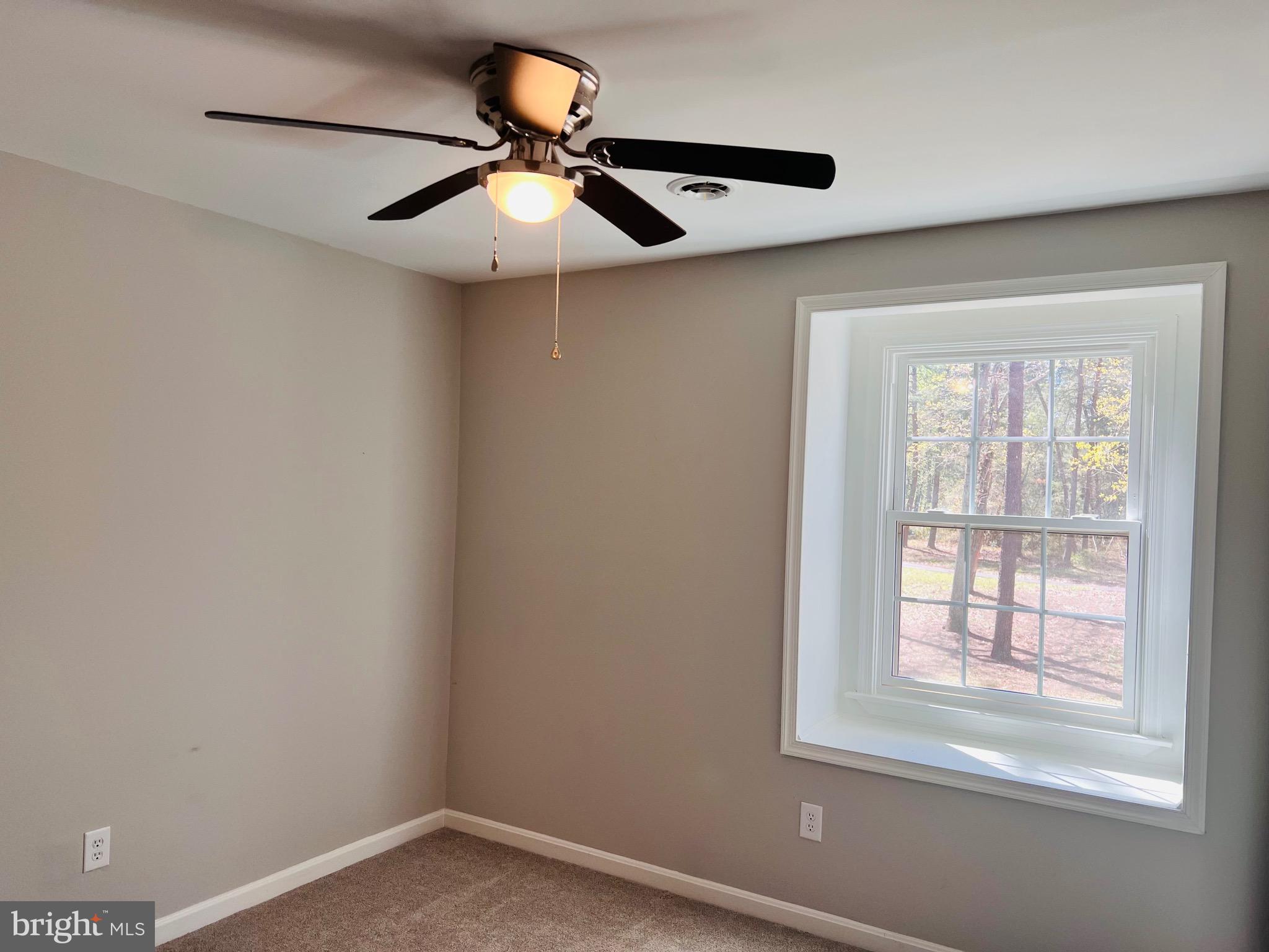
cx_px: 634
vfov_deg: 53.1
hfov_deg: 67.3
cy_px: 476
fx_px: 953
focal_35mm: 26
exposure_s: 1/120
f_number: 1.5
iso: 32
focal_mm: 5.7
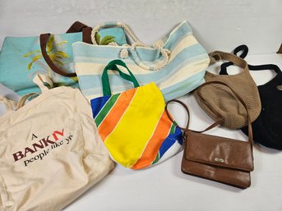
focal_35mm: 23
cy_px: 106
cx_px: 141
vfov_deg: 58.8
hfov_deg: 73.9
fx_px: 187
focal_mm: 5.4
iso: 100
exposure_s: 1/120
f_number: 1.8
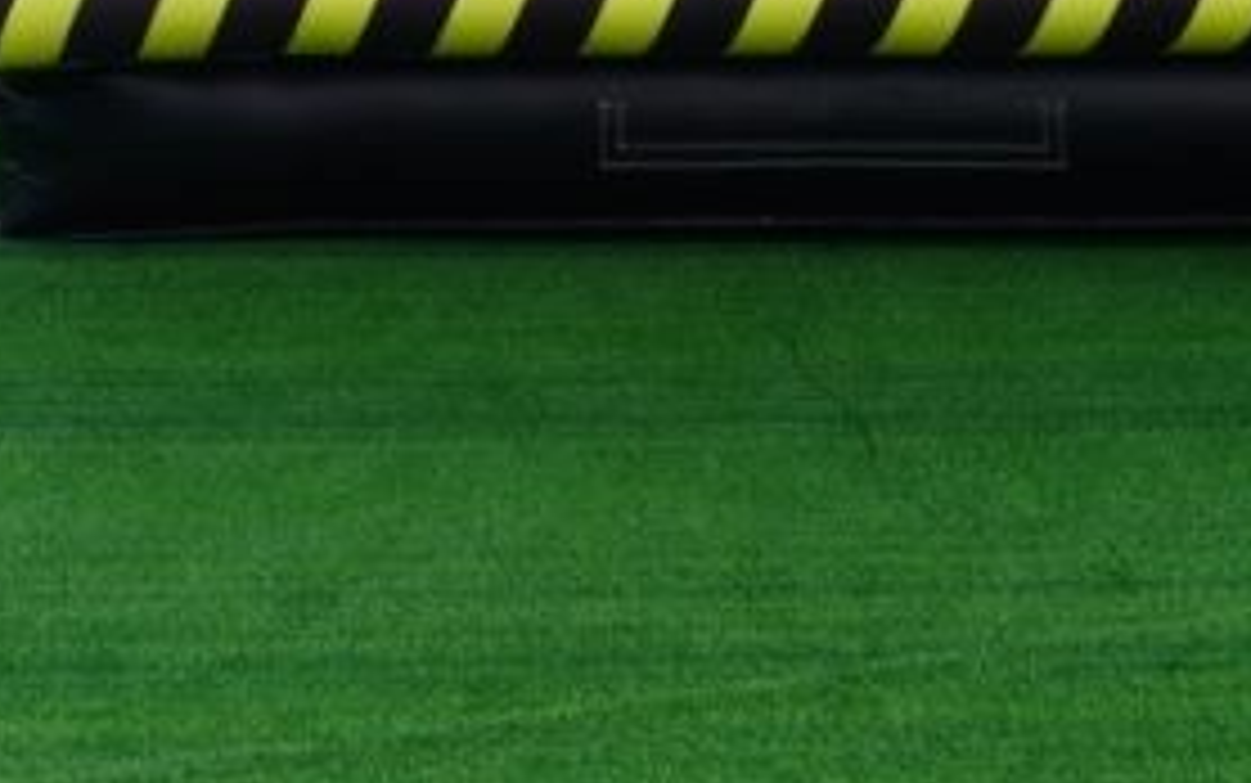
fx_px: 3070
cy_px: -695
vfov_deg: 13.0
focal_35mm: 90
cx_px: 720
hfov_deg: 23.0
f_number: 9
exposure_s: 1/125
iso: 100
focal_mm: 16
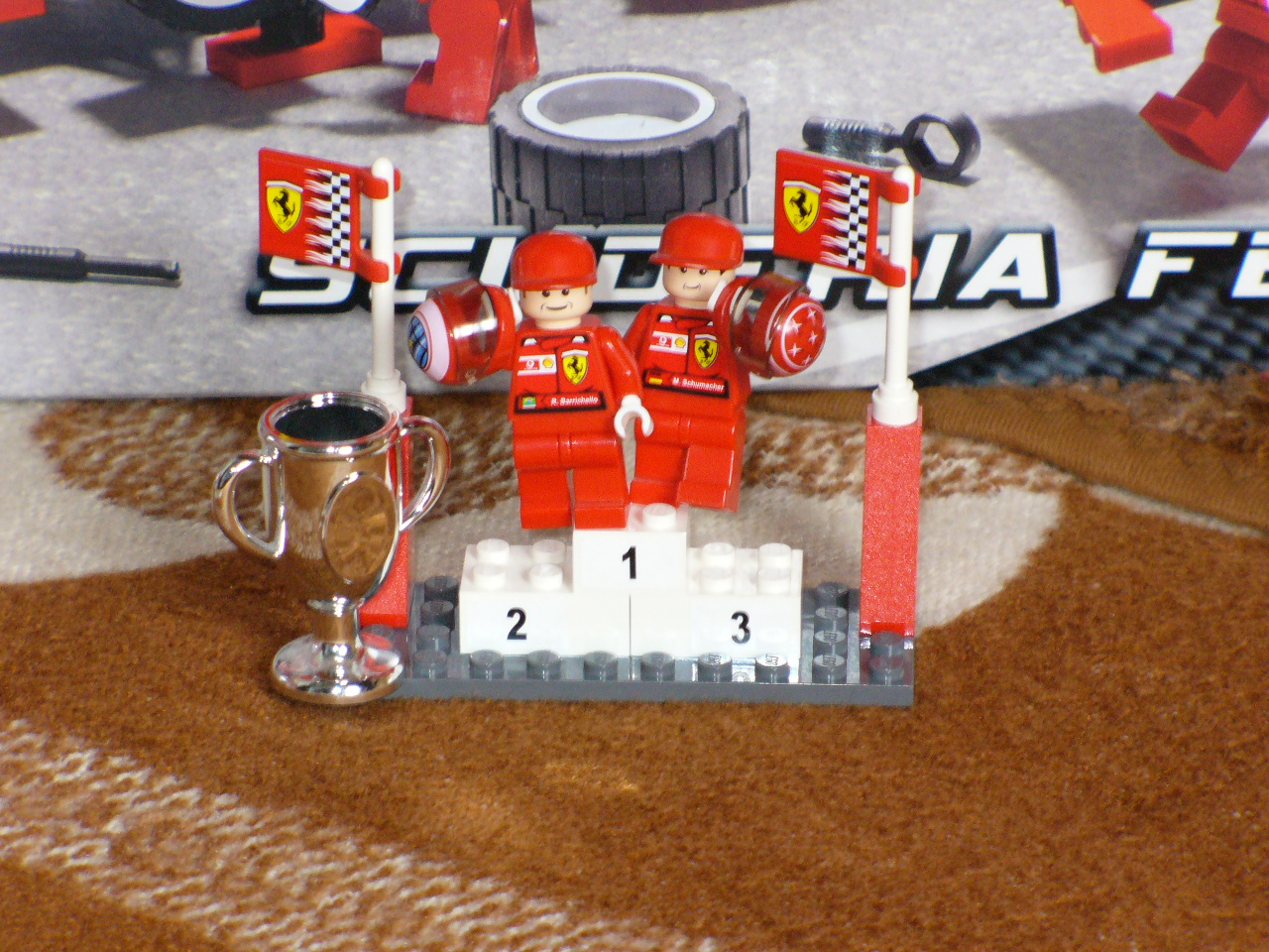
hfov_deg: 10.0
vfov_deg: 7.5
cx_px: 634
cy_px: 476
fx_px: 7222
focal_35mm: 197
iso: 300
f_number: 4.4
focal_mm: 32.5
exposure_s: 1/8
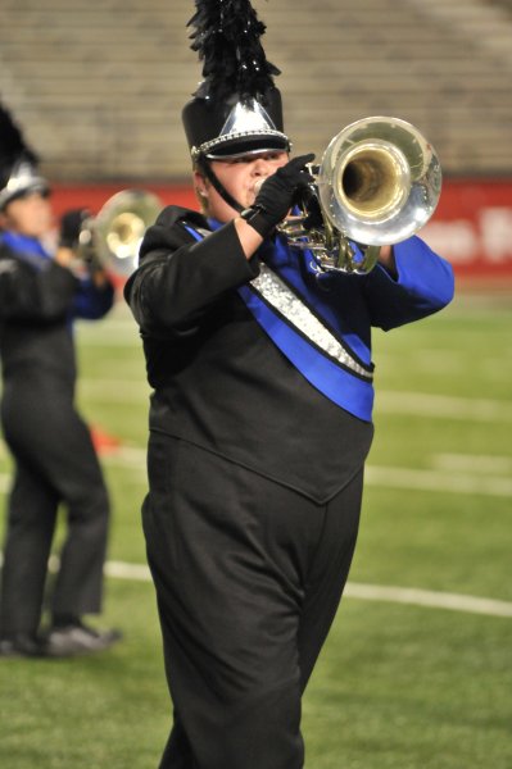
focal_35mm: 300
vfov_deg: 6.9
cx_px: 256
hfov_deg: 4.6
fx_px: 6411
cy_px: 384
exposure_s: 1/320
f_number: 2.8
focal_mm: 200
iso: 1600
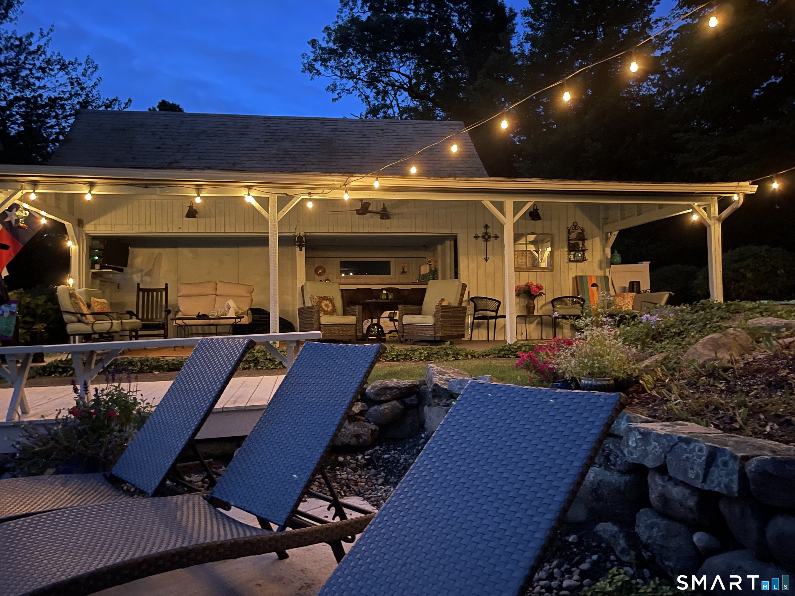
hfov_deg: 69.4
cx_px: 398
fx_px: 574
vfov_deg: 54.9
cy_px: 298
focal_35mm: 25
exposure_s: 1/9
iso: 1250
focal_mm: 5.1
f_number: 1.6
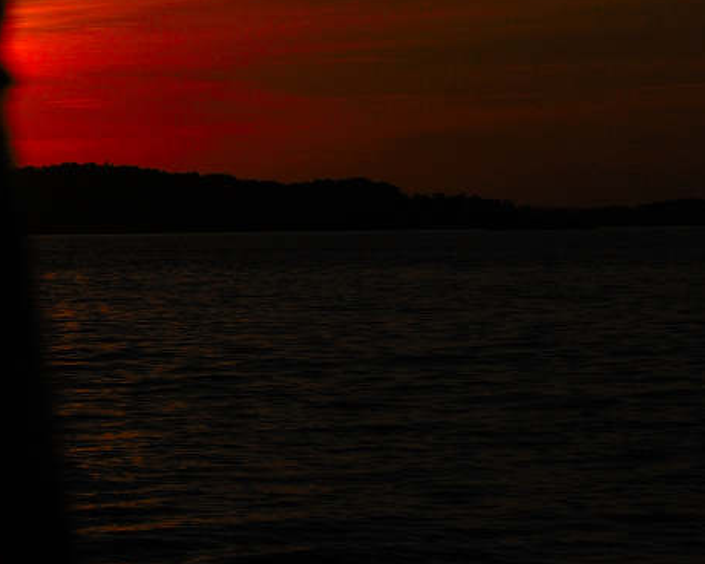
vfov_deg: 9.0
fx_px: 3590
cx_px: -46
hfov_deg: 11.1
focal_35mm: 172
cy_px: 120
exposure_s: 1/1600
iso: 200
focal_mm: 55
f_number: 20
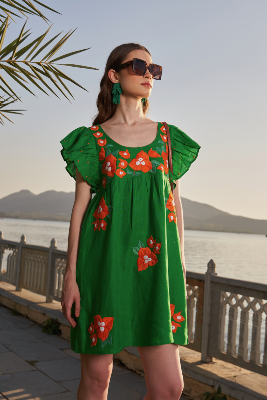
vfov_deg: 51.9
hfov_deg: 35.9
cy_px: 200
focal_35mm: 37
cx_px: 134
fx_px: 412
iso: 50
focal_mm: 25
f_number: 3.2
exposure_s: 1/800
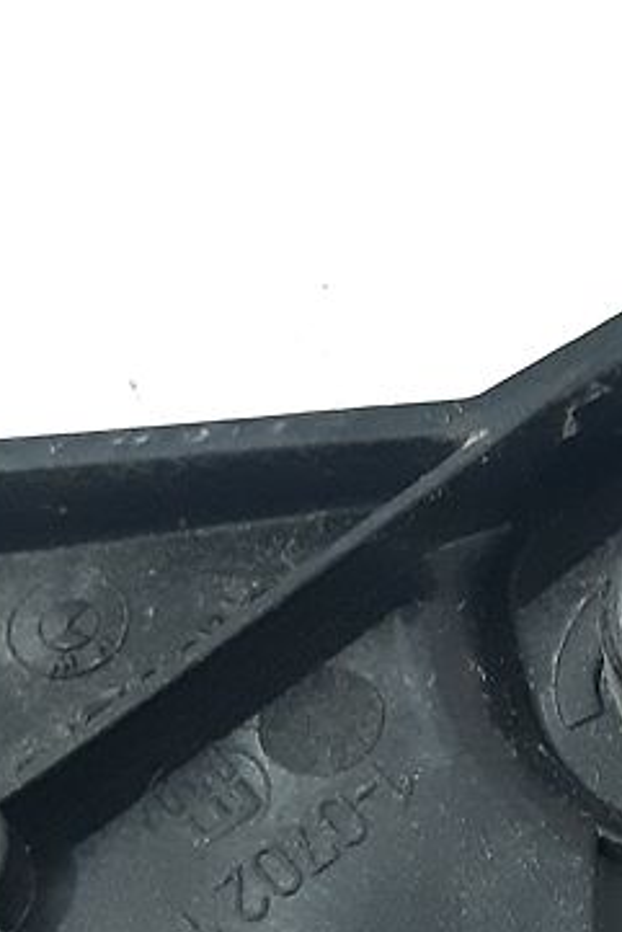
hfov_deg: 10.3
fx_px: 3417
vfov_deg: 15.4
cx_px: 711
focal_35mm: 132
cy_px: 728
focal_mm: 3.93
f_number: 1.7
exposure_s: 1/50
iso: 320
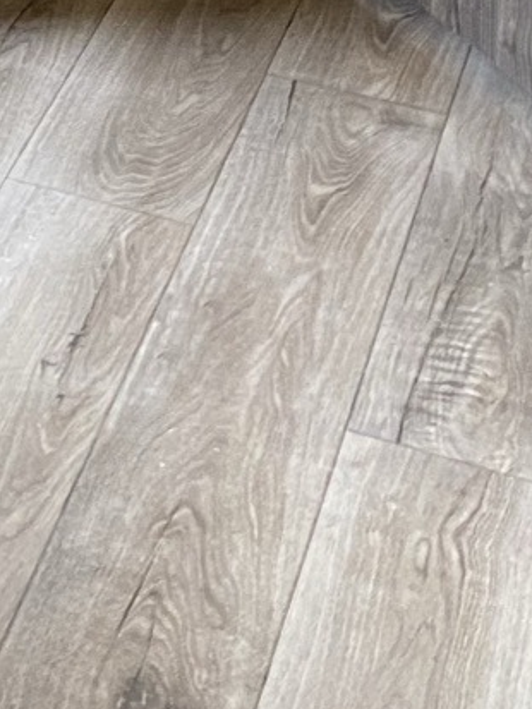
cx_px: -386
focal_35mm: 129
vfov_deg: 12.8
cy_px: -814
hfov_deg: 10.8
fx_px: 2642
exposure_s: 1/60
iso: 250
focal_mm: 4.25
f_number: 1.8
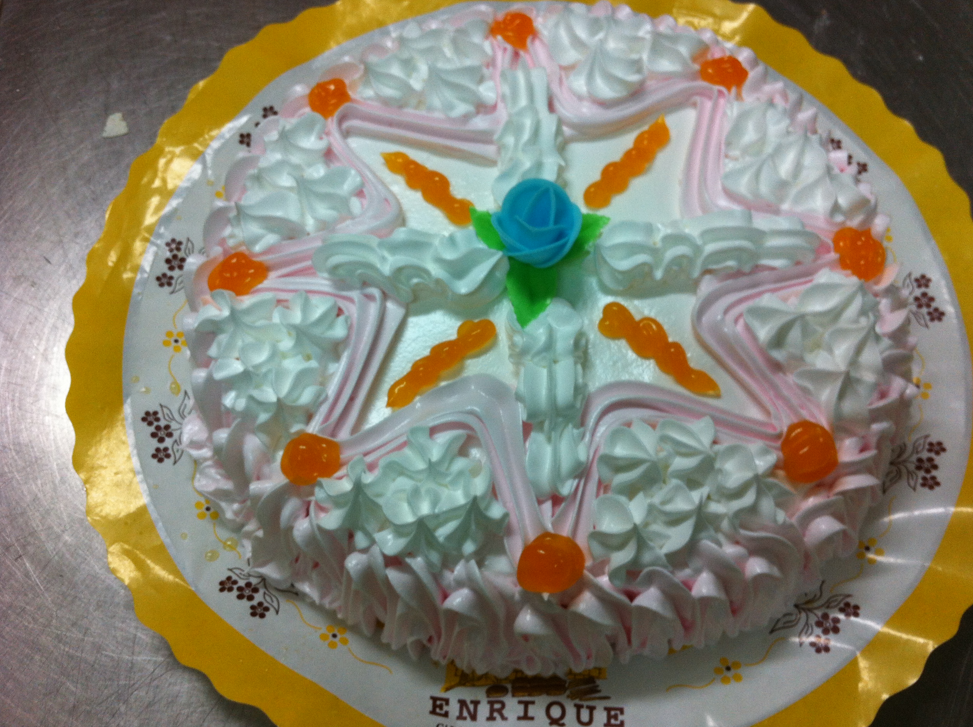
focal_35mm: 36
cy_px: 361
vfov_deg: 39.6
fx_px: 1010
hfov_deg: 51.4
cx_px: 490
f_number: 2.8
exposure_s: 1/33
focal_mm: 3.85
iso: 80
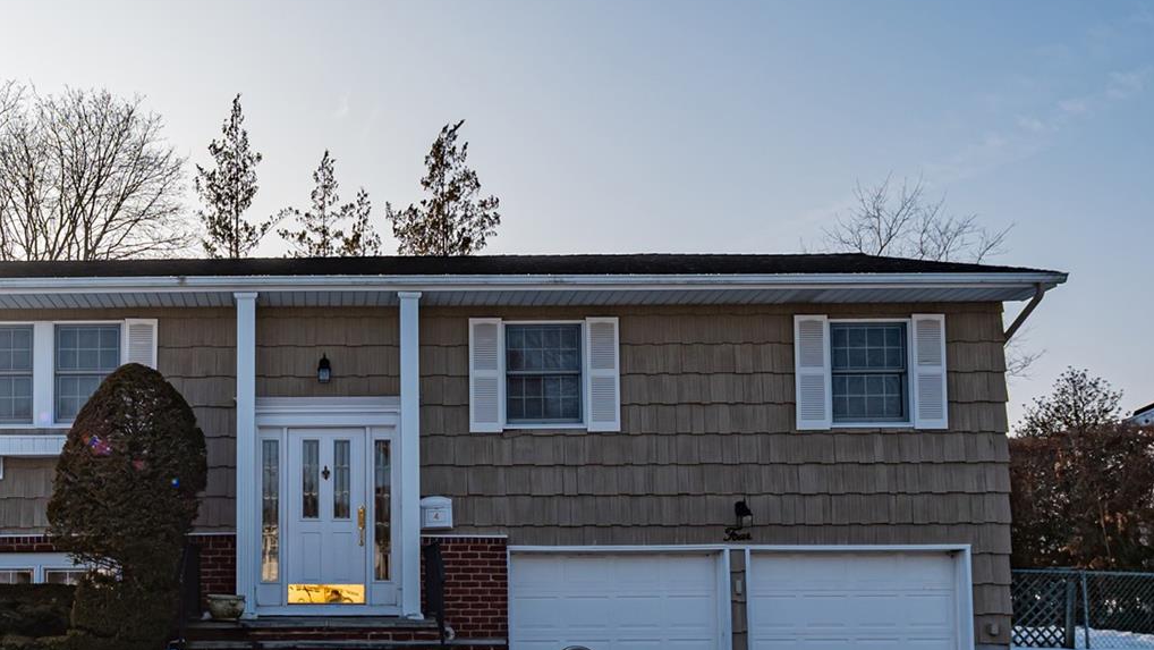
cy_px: 556
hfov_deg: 48.7
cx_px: 306
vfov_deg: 28.8
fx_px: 1224
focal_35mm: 40
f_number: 11
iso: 400
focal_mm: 19
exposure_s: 1/500
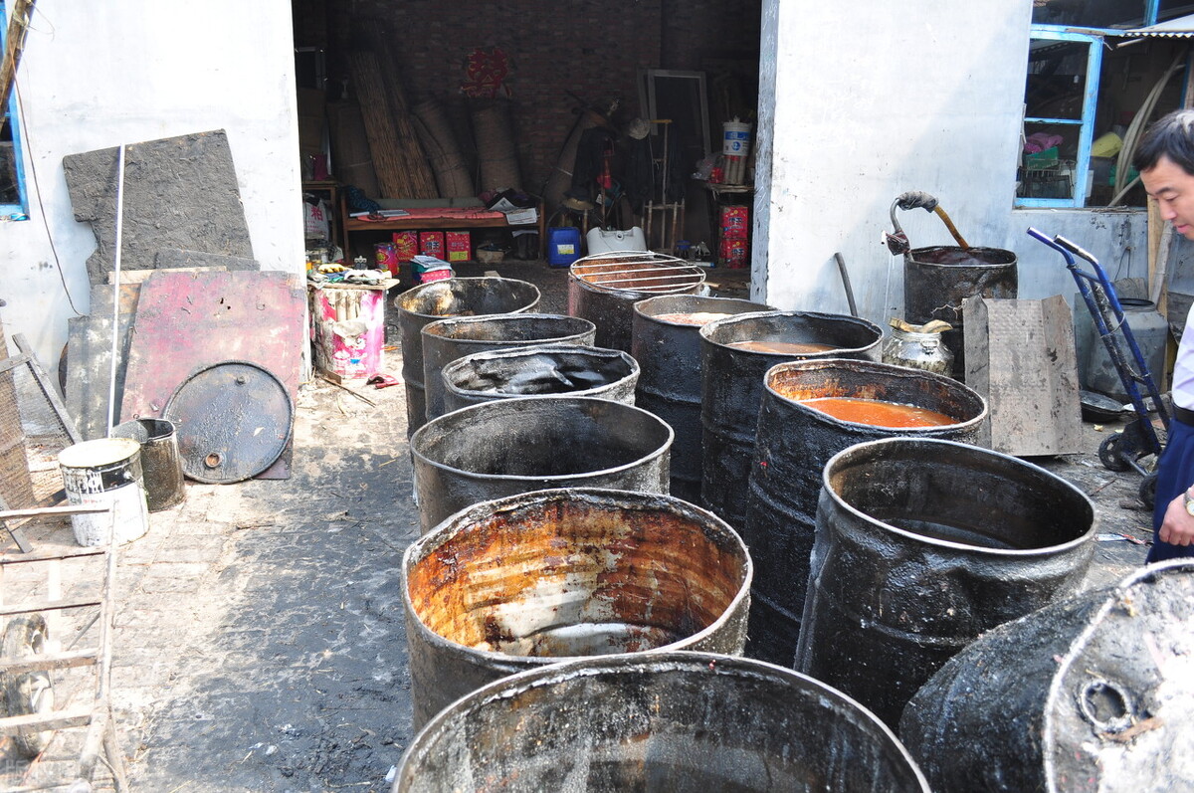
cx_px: 597
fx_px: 894
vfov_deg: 47.8
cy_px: 396
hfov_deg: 67.4
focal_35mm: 27
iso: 200
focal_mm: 18
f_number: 5
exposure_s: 1/100
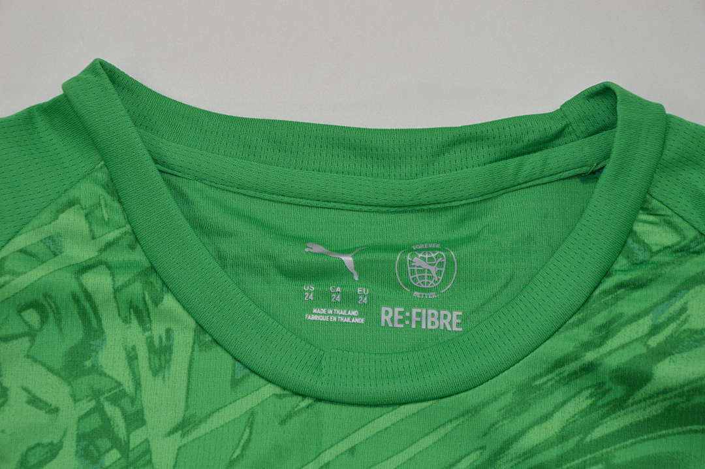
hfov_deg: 15.2
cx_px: 352
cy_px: 234
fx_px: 2641
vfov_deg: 10.1
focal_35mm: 135
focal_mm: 90
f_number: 10
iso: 400
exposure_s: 1/200
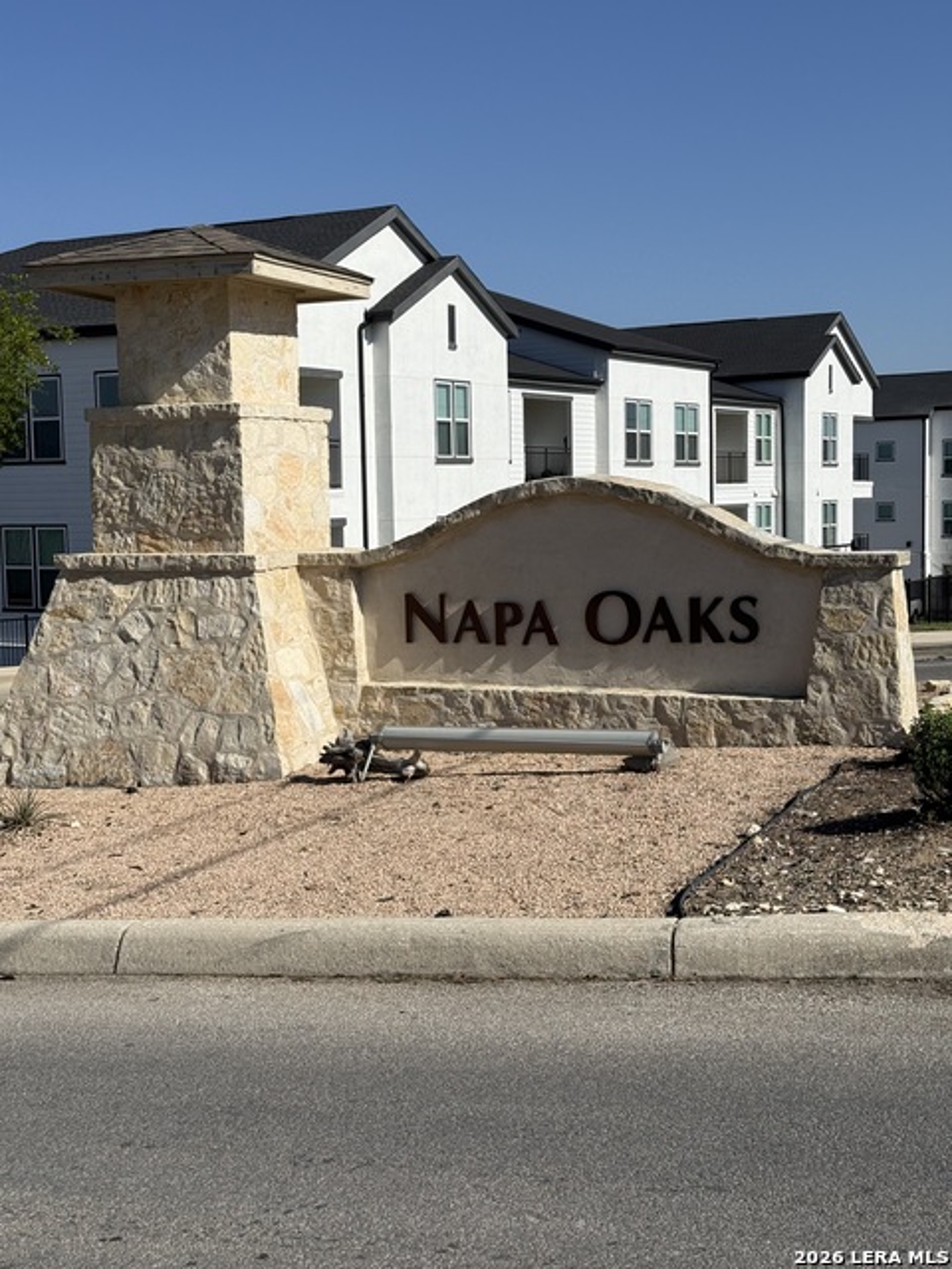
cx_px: 476
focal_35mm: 48
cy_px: 634
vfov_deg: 39.7
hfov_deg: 30.3
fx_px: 1760
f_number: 1.78
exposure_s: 1/11364
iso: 80
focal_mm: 6.76
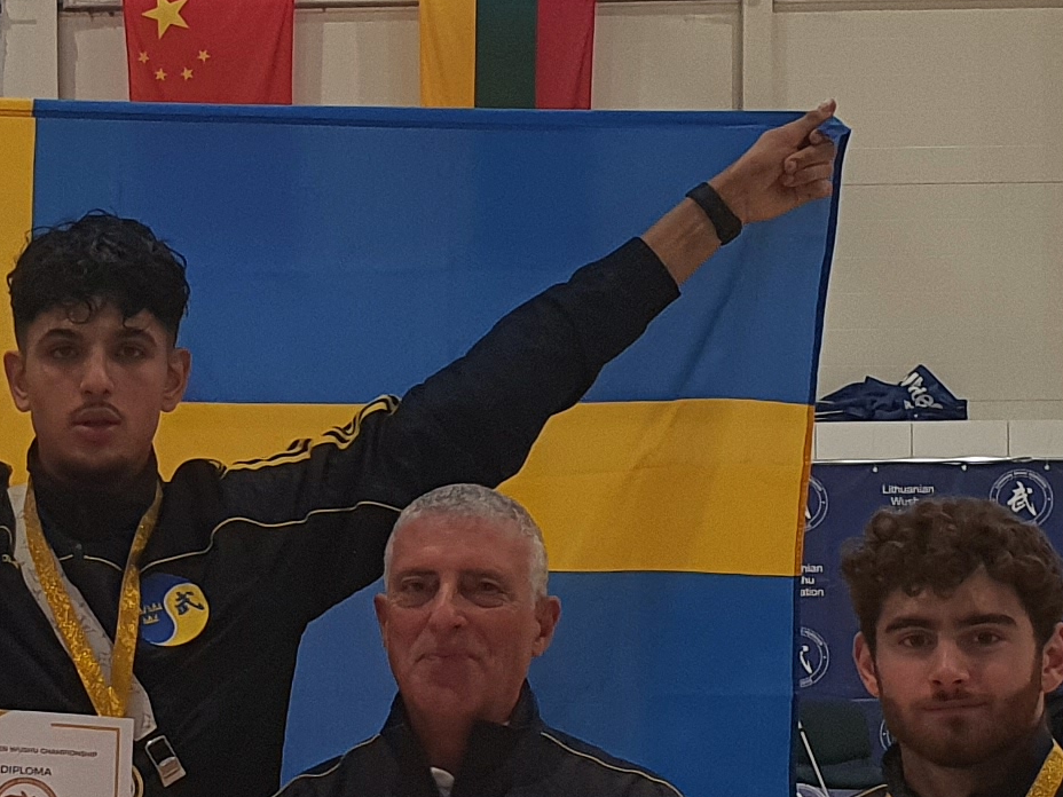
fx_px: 3470
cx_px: 36
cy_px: 528
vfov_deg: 13.1
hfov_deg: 17.1
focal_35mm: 113
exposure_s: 1/100
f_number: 2.4
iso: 125
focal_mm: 4.3
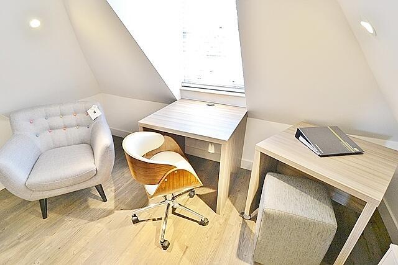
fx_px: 191
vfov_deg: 69.7
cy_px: 132
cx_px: 199
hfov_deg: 92.4
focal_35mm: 17
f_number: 3.5
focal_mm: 11.5
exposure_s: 1/8
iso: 100
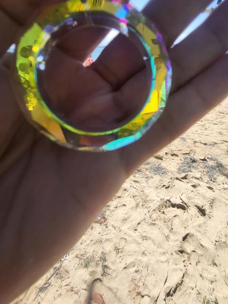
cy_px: 114
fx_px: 149
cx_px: 139
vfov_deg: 89.2
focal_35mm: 17
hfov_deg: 73.7
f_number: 2.2
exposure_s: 1/756
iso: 32
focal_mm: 1.74
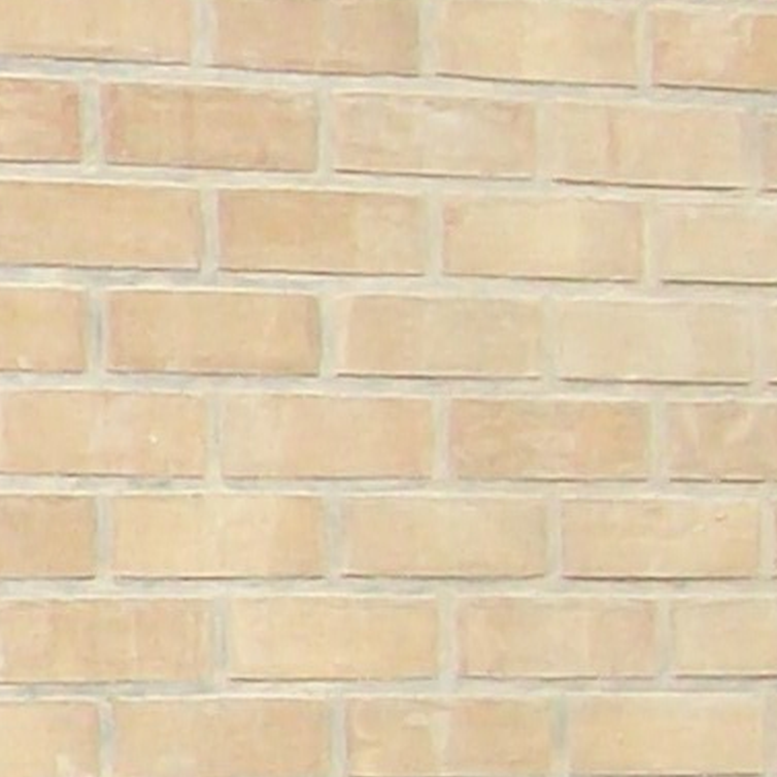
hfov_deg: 5.5
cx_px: -2424
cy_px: 363
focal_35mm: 275
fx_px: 6984
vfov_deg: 6.4
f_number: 2.8
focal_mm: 5.7
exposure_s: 1/640
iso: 64
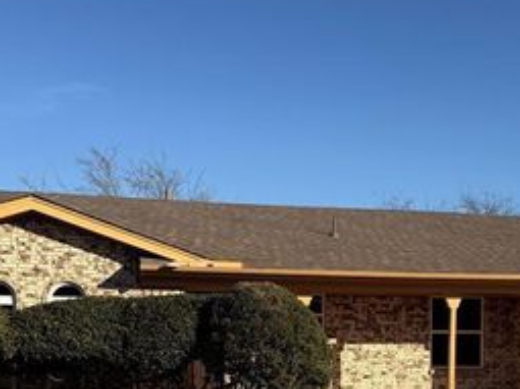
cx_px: 273
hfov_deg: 34.4
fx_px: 841
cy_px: 327
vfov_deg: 25.5
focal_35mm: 56
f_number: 1.78
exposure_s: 1/5714
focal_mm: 6.76
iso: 80
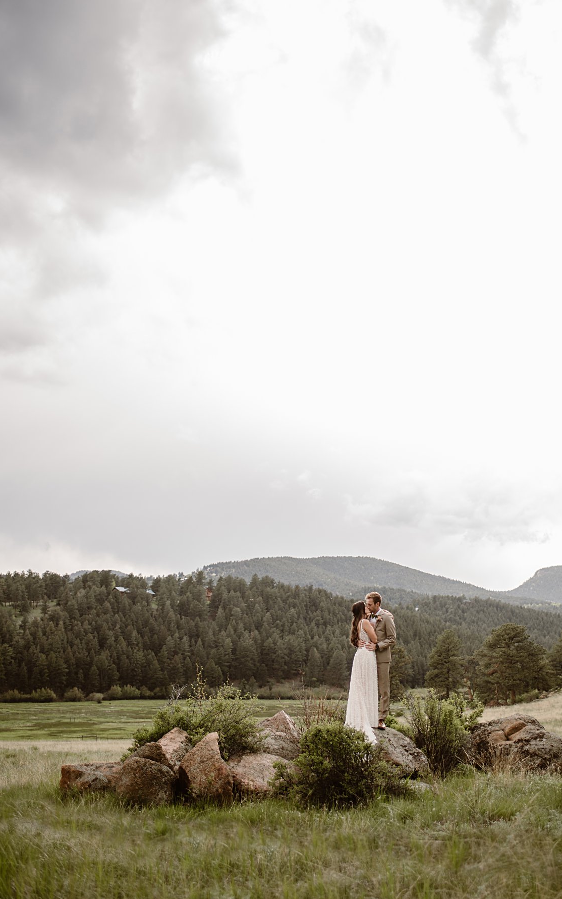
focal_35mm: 41
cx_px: 343
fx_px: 1005
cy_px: 424
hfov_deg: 31.1
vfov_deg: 48.2
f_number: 1.8
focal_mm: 35
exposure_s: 1/1600
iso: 200
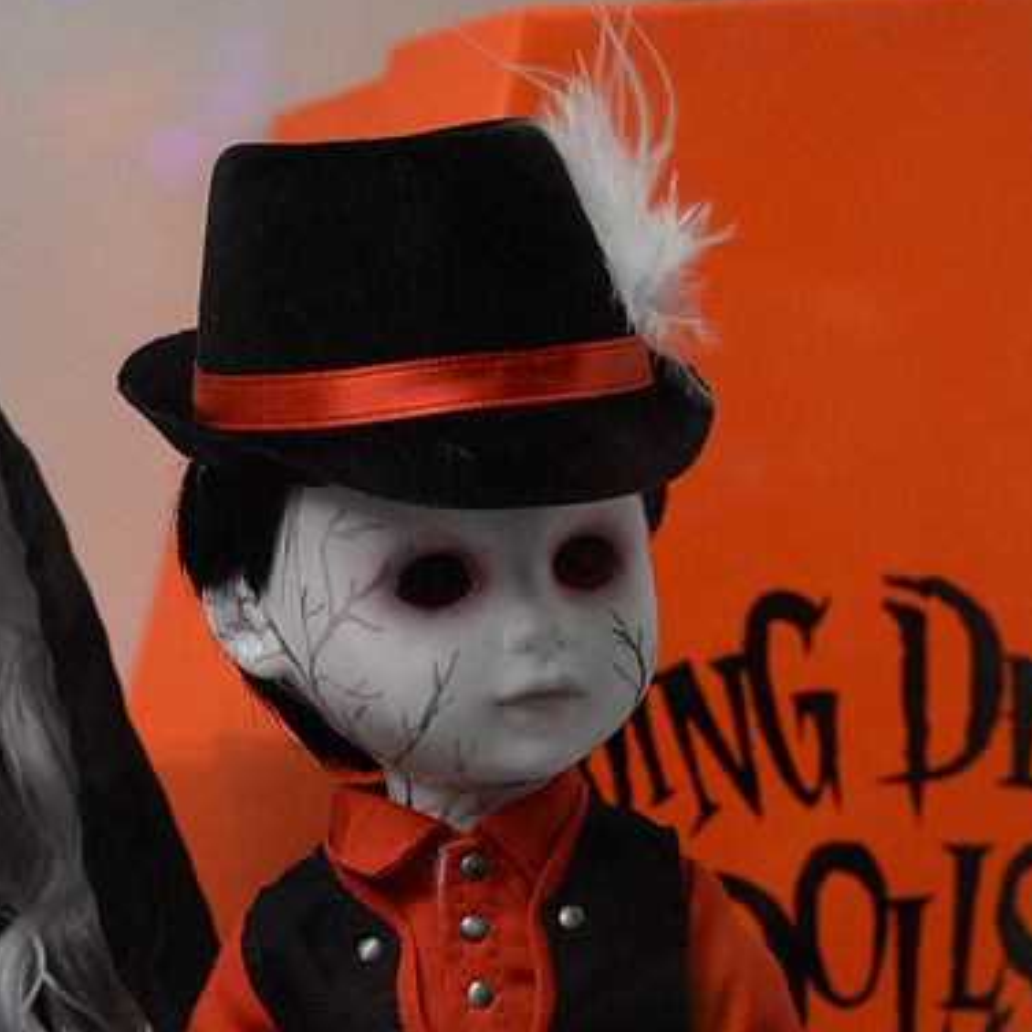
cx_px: 504
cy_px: 1185
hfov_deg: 12.9
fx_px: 4553
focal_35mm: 135
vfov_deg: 12.7
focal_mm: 50
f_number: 6.3
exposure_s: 1/125
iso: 1600
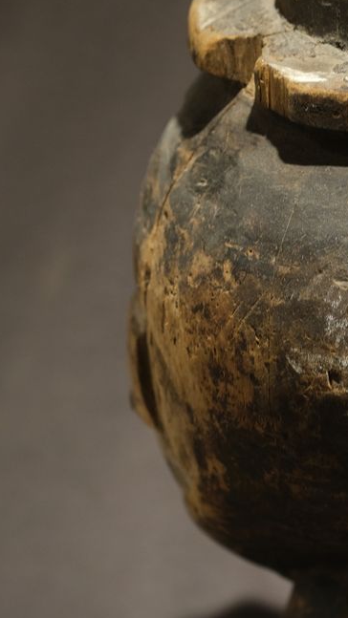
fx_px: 3002
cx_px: 364
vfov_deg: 11.8
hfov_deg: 6.6
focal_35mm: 183
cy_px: 366
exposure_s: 1/58
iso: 800
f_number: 4
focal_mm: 60
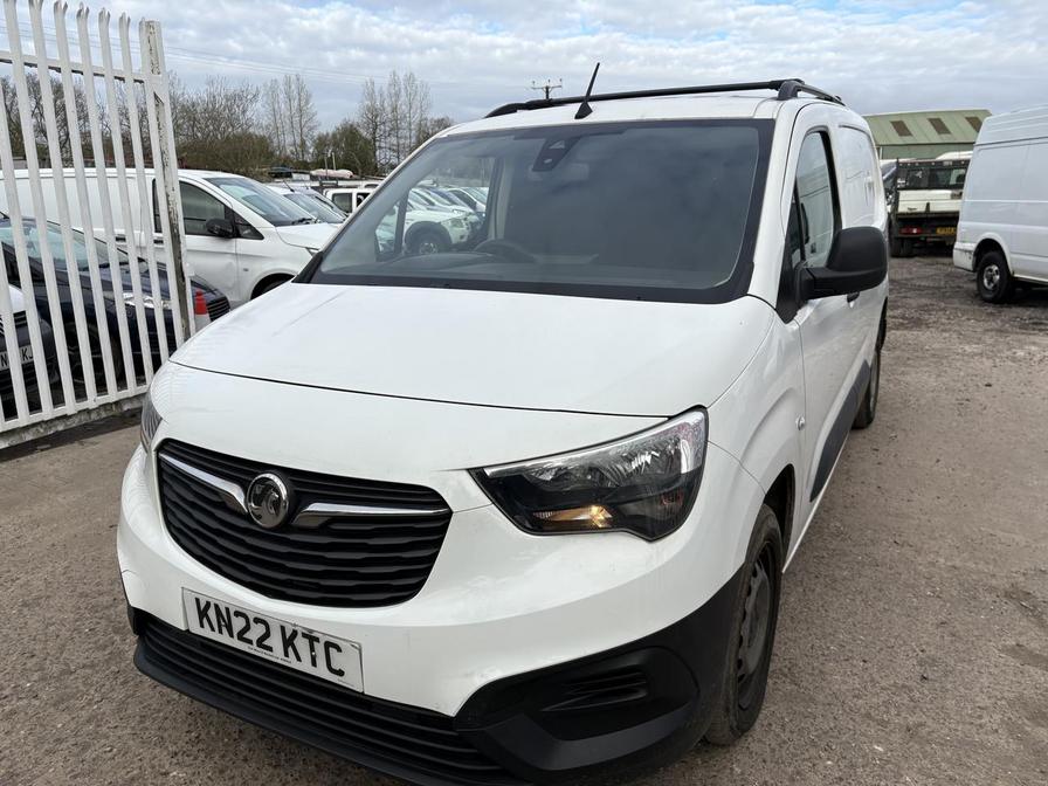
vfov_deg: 53.1
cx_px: 524
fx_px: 787
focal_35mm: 26
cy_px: 393
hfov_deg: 67.3
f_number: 1.6
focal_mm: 5.96
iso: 50
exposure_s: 1/2451
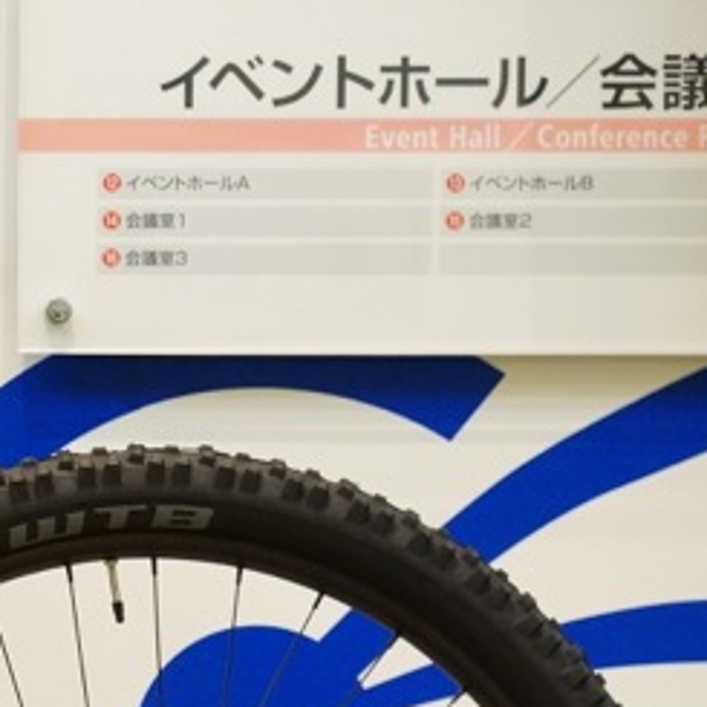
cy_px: 740
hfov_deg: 6.5
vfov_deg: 6.7
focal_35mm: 260
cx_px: -721
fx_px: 6008
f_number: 4
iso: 800
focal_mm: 50
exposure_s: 1/80
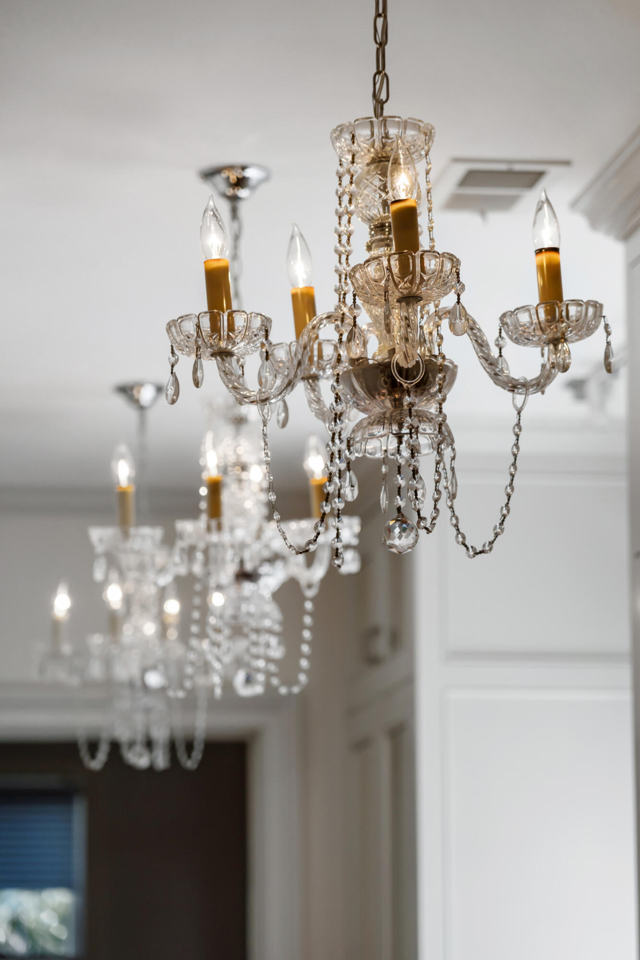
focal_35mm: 105
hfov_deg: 13.0
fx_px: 2800
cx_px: 320
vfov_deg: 19.5
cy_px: 480
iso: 800
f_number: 4
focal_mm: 105
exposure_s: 1/1000
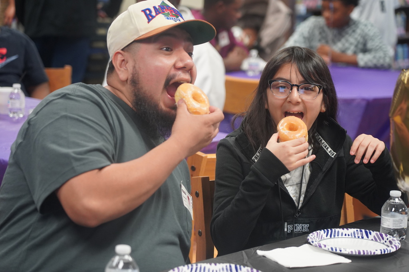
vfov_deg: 13.0
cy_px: 136
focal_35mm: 105
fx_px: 1193
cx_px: 204
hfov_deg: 19.5
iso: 2500
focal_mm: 105
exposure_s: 1/160
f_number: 4
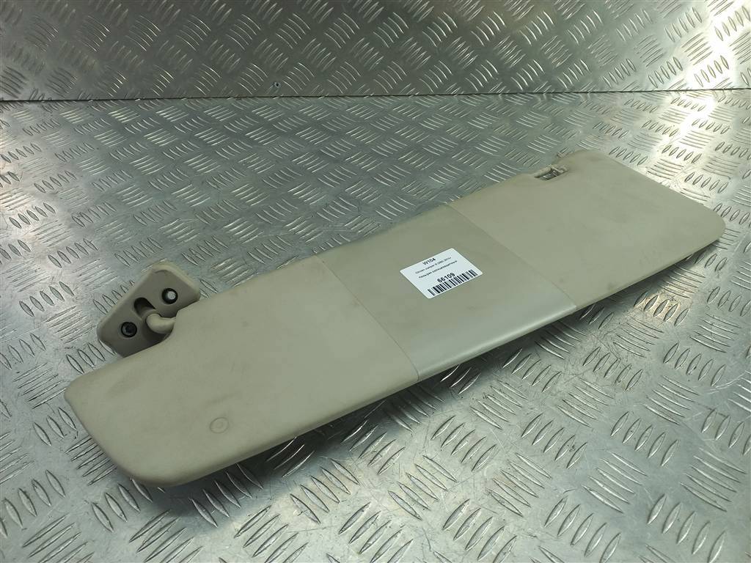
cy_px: 282
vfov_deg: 54.9
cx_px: 376
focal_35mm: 25
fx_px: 542
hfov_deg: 69.4
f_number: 1.8
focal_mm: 4.6
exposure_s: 1/50
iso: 50
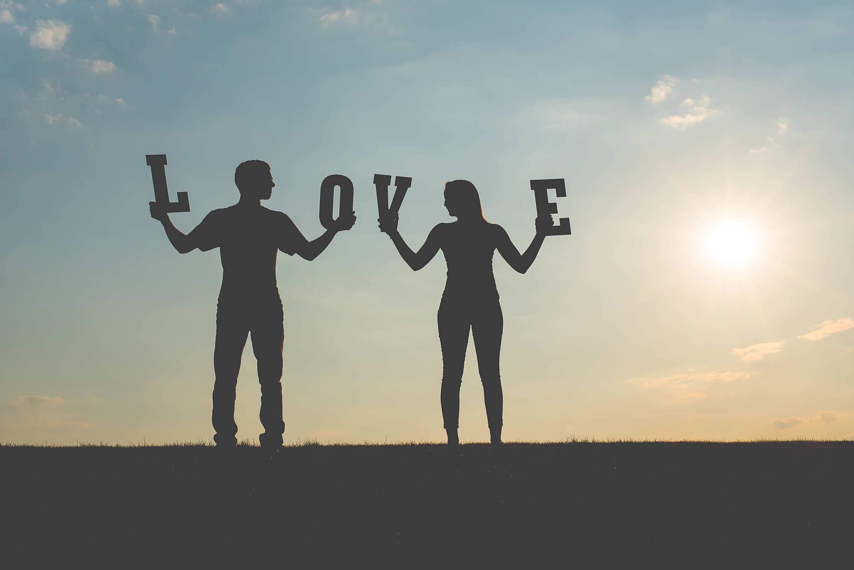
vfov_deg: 23.4
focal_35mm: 58
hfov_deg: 34.5
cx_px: 399
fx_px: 1376
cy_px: 242
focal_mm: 50
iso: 250
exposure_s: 1/800
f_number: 16
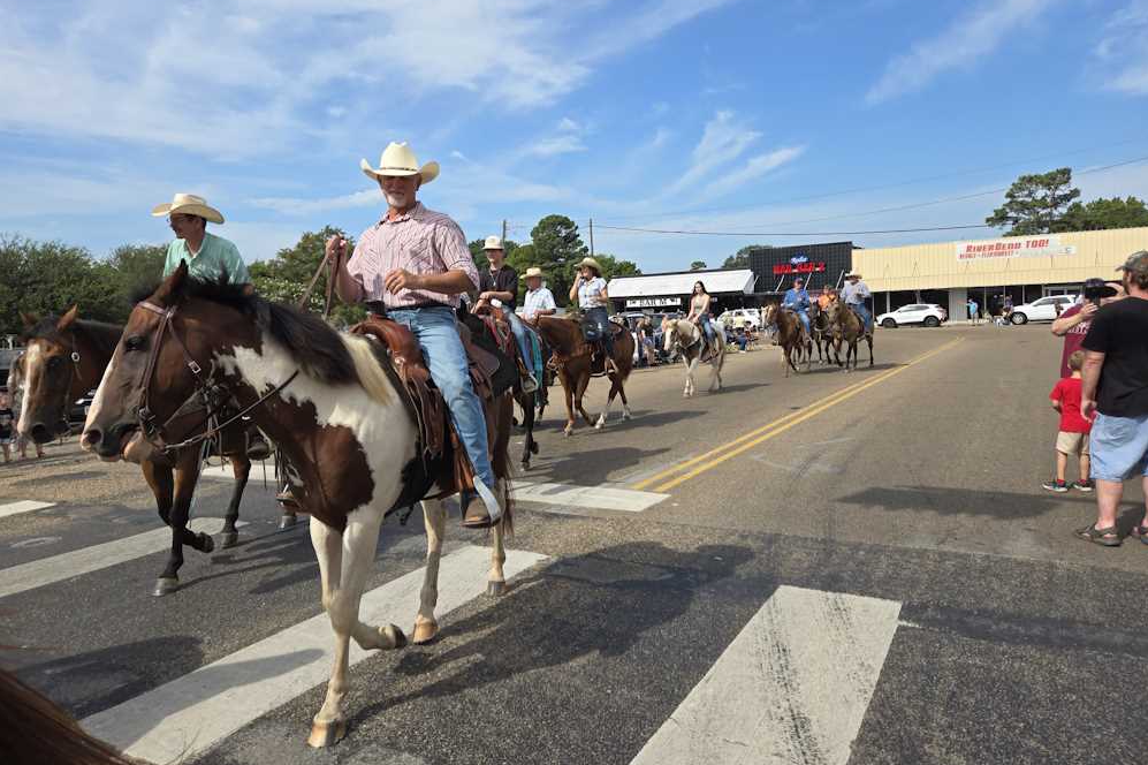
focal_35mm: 24
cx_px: 575
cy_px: 358
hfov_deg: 73.8
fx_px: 765
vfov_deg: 53.1
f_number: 1.8
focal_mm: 5.4
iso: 25
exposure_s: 1/2016
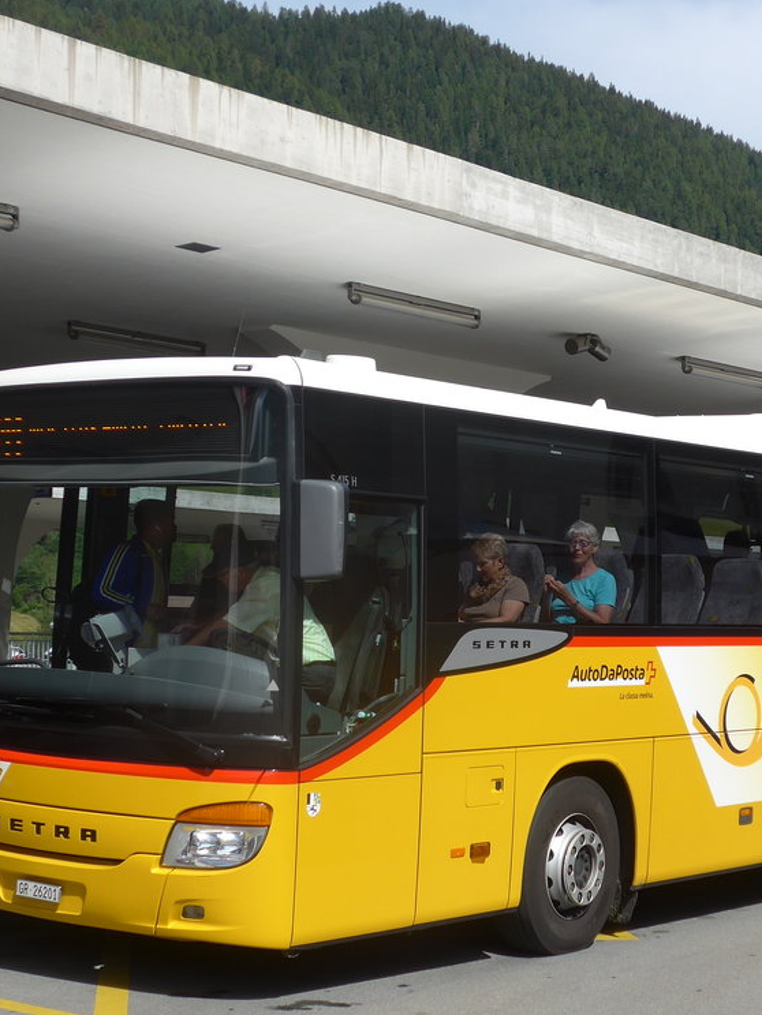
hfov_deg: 20.6
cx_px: 509
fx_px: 2084
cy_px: 572
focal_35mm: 71
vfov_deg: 27.4
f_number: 2.8
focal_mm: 9
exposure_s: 1/2000
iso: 80
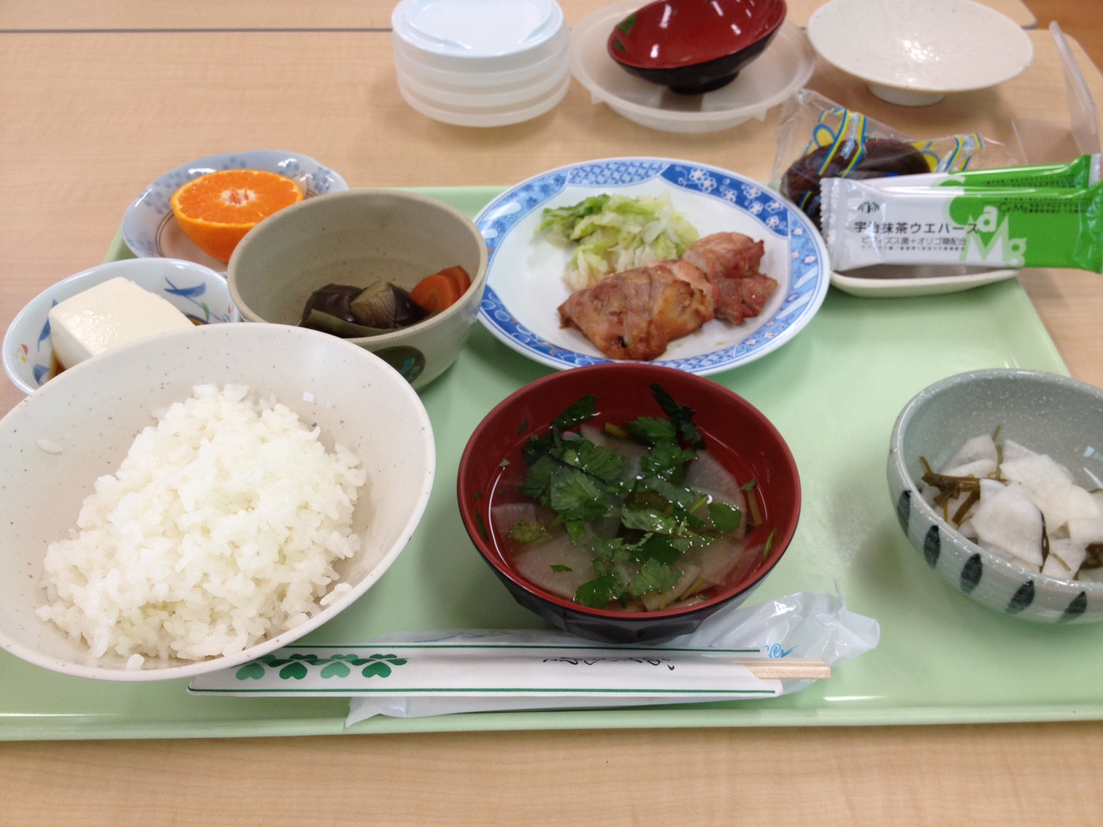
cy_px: 414
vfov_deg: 40.7
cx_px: 552
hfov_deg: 52.6
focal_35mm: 35
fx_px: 1115
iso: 80
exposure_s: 1/60
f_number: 2.4
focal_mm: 4.28
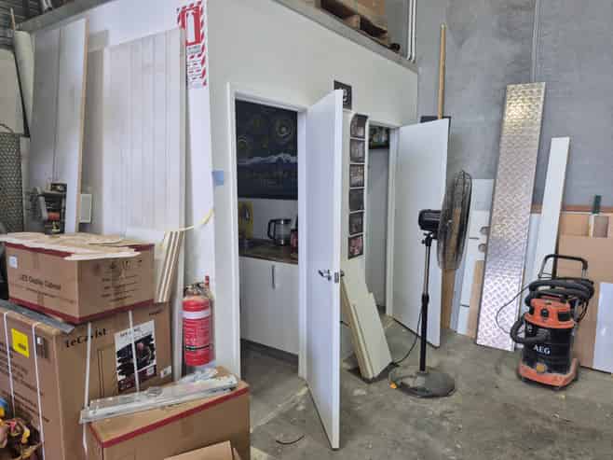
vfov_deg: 58.8
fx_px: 407
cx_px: 306
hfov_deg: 73.9
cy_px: 230
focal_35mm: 23
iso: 50
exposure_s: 1/100
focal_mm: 5.4
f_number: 1.8
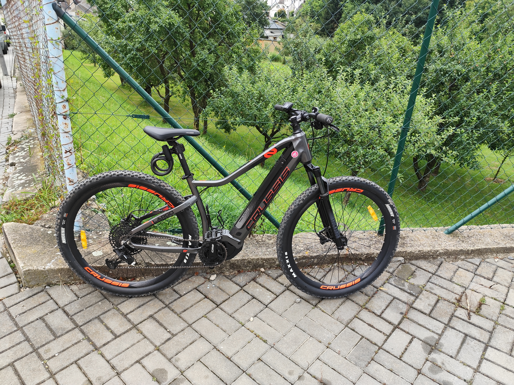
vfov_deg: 58.9
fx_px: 342
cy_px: 192
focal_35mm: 23
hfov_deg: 73.9
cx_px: 257
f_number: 1.65
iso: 80
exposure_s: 1/100
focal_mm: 6.19
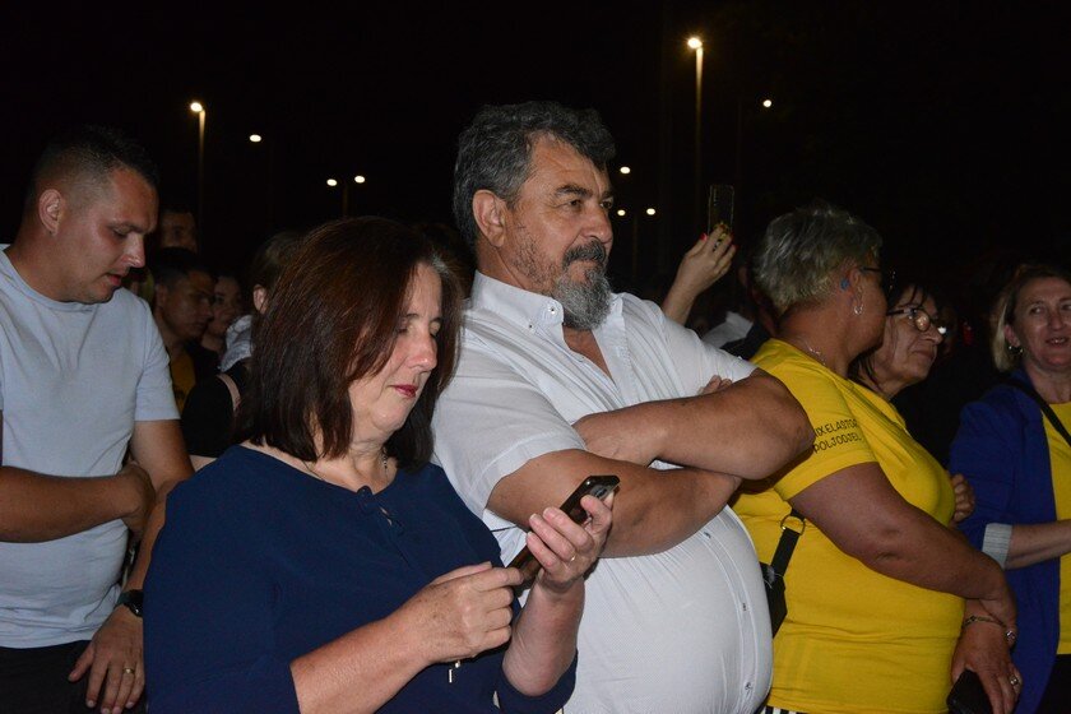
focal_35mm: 58
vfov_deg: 23.4
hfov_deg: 34.5
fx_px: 1725
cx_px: 536
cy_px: 357
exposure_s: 1/60
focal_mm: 58
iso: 6400
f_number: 8
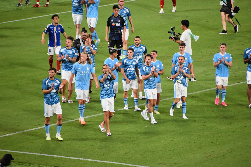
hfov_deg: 4.6
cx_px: 126
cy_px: 84
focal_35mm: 450
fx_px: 3137
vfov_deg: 3.1
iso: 2500
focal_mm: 300
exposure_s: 1/500
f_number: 6.3
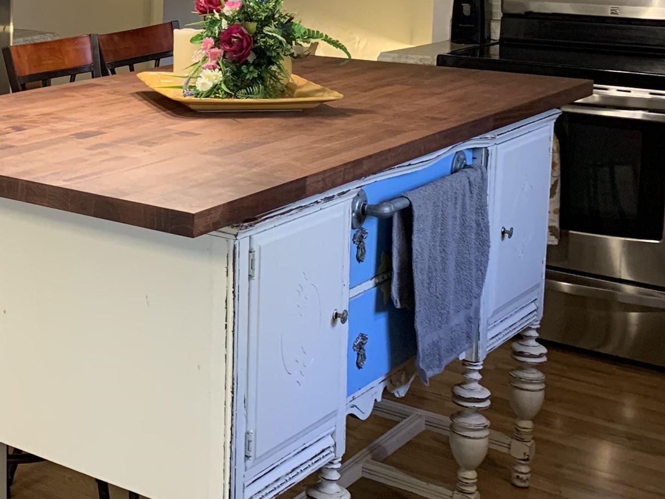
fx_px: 1268
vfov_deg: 21.6
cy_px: 23
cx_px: -124
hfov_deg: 26.3
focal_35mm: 66
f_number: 1.8
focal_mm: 4.25
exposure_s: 1/60
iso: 200
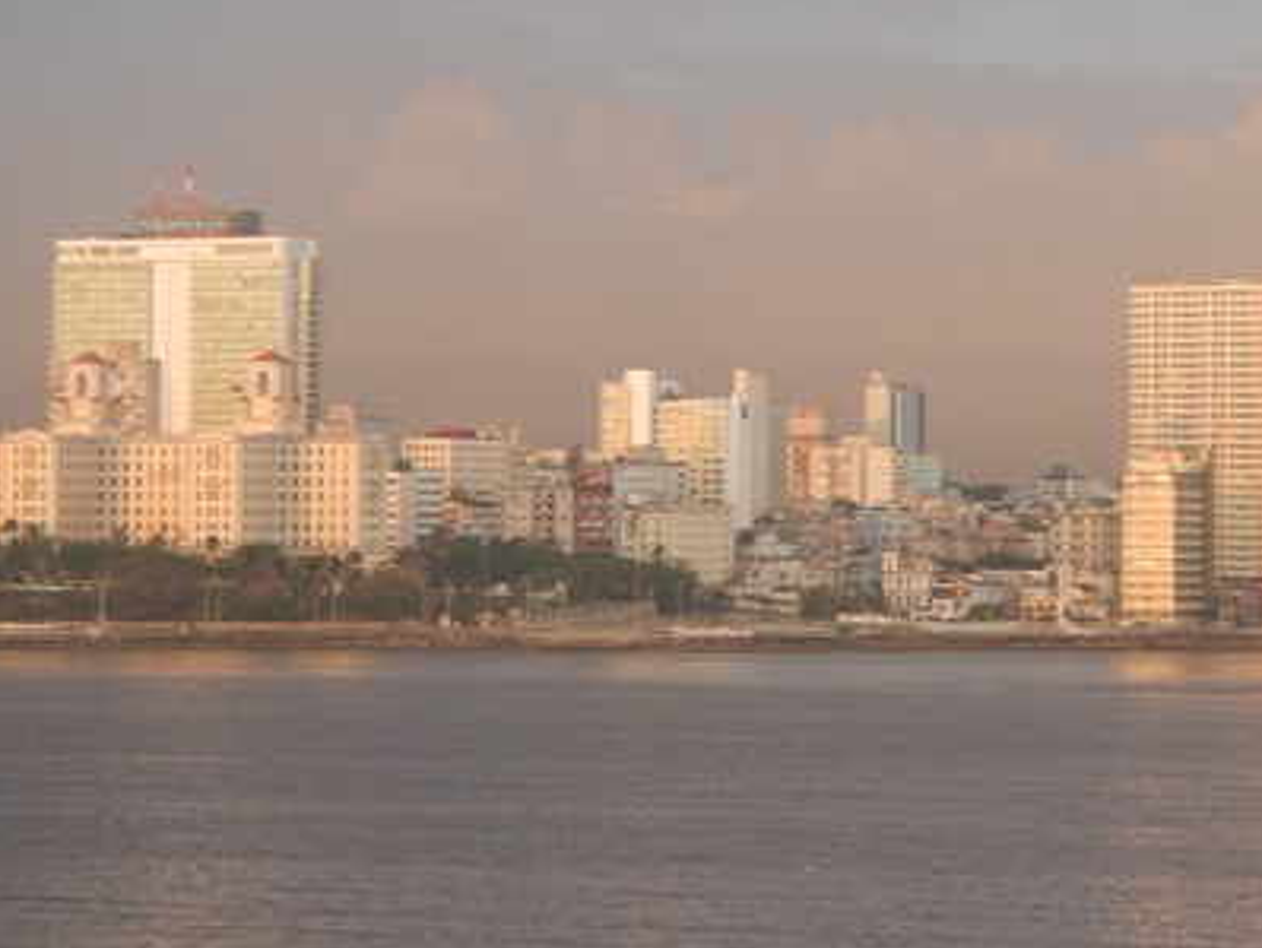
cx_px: 729
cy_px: 469
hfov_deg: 10.5
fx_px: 6858
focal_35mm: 188
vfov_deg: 7.9
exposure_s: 1/30
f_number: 4.7
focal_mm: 21
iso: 160
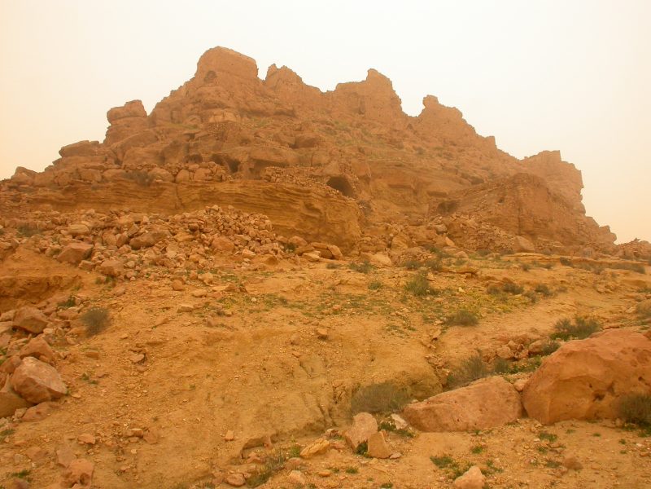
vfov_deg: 37.7
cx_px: 326
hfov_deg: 49.0
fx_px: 715
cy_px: 244
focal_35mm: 38
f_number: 6
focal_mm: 7.85
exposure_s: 1/184
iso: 100
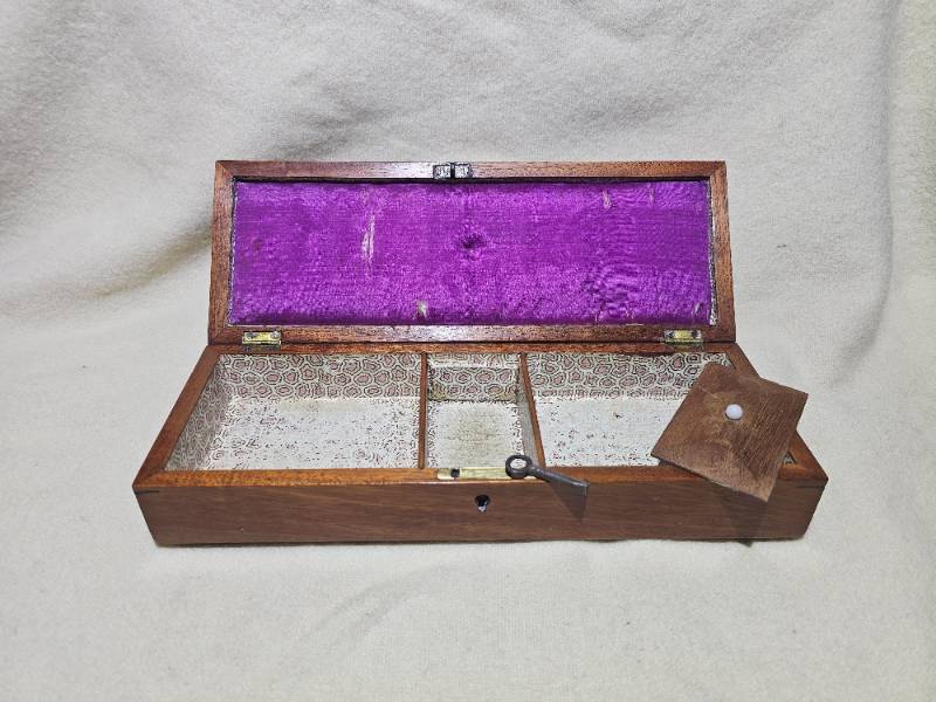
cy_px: 351
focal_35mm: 23
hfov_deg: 73.9
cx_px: 468
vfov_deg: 58.9
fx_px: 622
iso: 50
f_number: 1.7
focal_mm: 6.3
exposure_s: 1/52.3
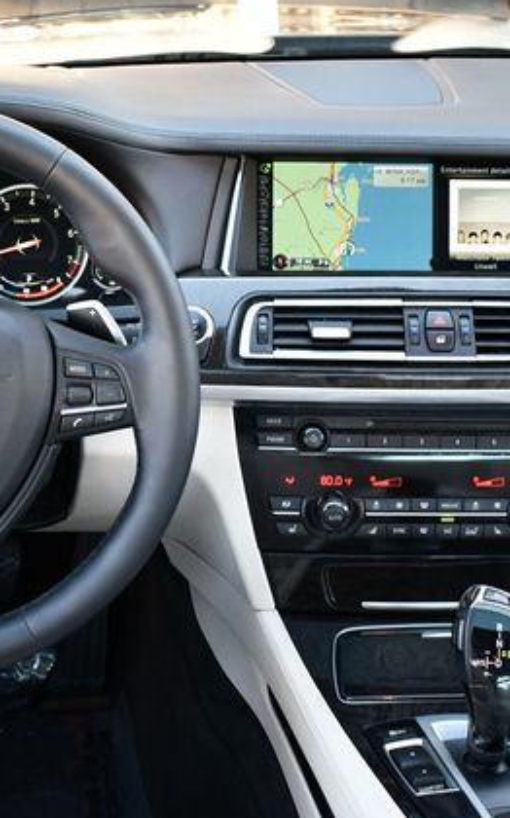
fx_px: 1247
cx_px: 199
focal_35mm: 56
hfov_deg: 23.1
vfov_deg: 36.3
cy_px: 407
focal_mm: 18
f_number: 3.5
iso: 800
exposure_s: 1/160
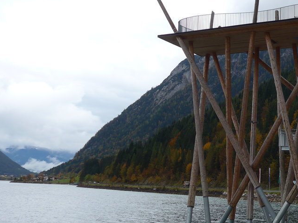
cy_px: 107
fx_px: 551
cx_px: 279
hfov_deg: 28.8
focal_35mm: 64
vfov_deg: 22.9
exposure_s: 1/250
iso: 80
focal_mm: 7
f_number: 2.8
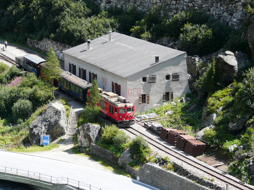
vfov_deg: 13.0
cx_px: 127
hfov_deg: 17.3
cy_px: 95
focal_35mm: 114
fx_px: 836
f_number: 4.5
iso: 100
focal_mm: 18.8
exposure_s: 1/250
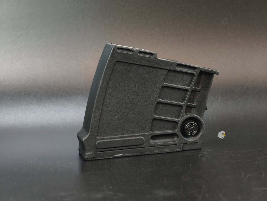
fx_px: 657
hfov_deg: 23.0
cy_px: 100
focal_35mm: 85
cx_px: 134
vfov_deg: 17.4
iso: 2855
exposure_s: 1/20
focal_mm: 22.48
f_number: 2.67
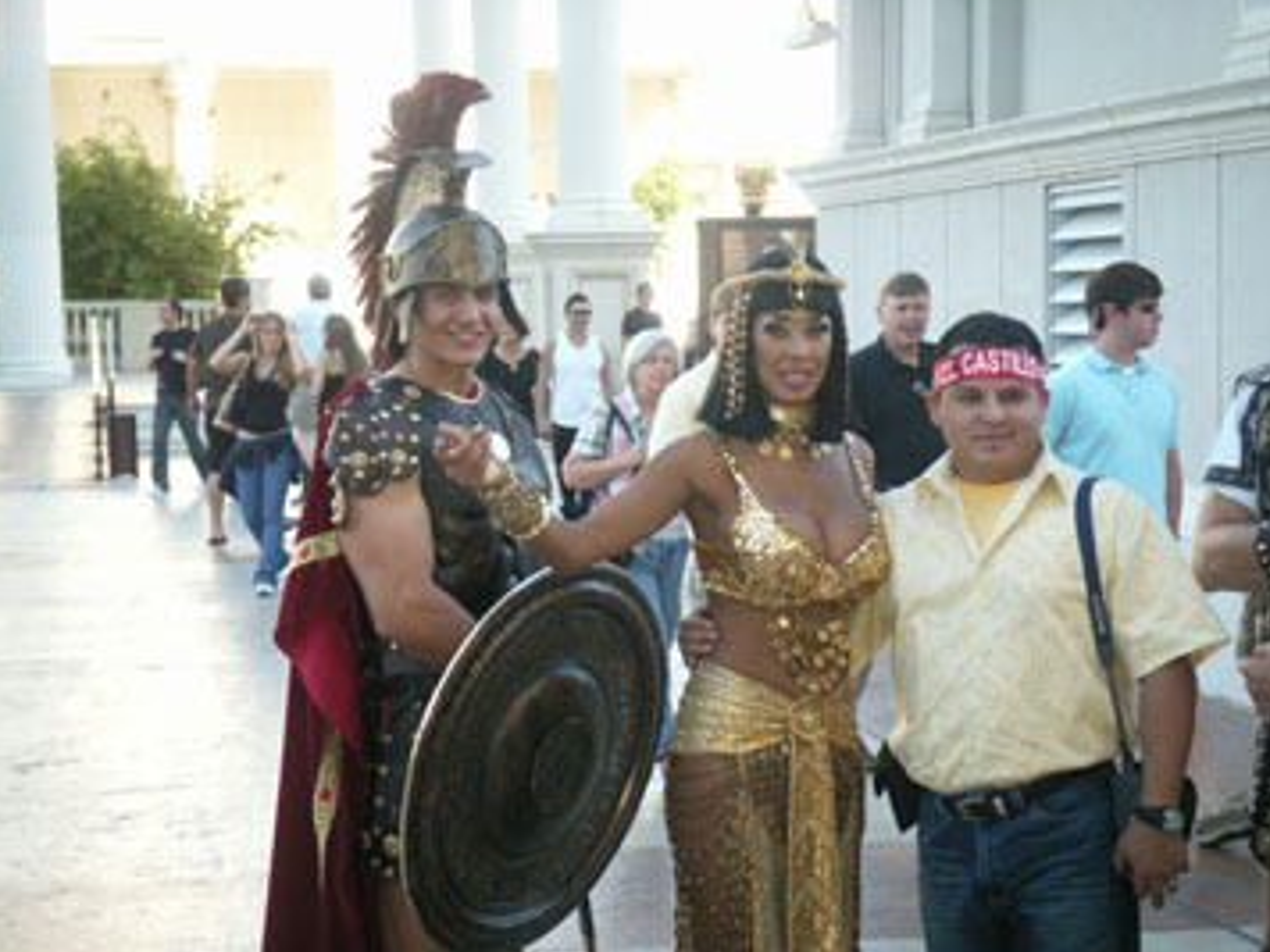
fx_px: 3155
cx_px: 635
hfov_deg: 22.8
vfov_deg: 17.2
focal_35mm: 86
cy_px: 474
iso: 160
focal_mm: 17.6
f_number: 3.5
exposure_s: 1/200
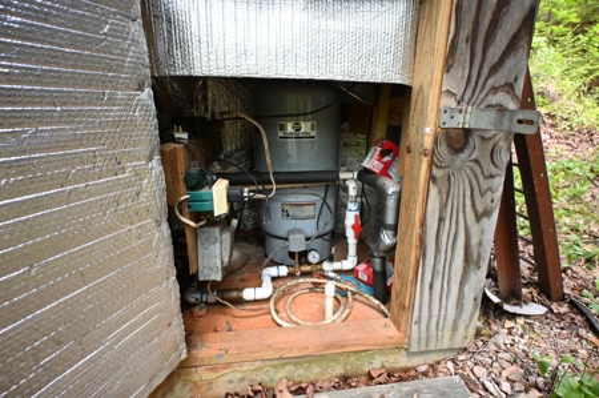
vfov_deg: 67.3
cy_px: 199
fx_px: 299
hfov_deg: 90.1
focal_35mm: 18
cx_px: 300
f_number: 3.5
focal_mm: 12
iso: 2000
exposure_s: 1/125
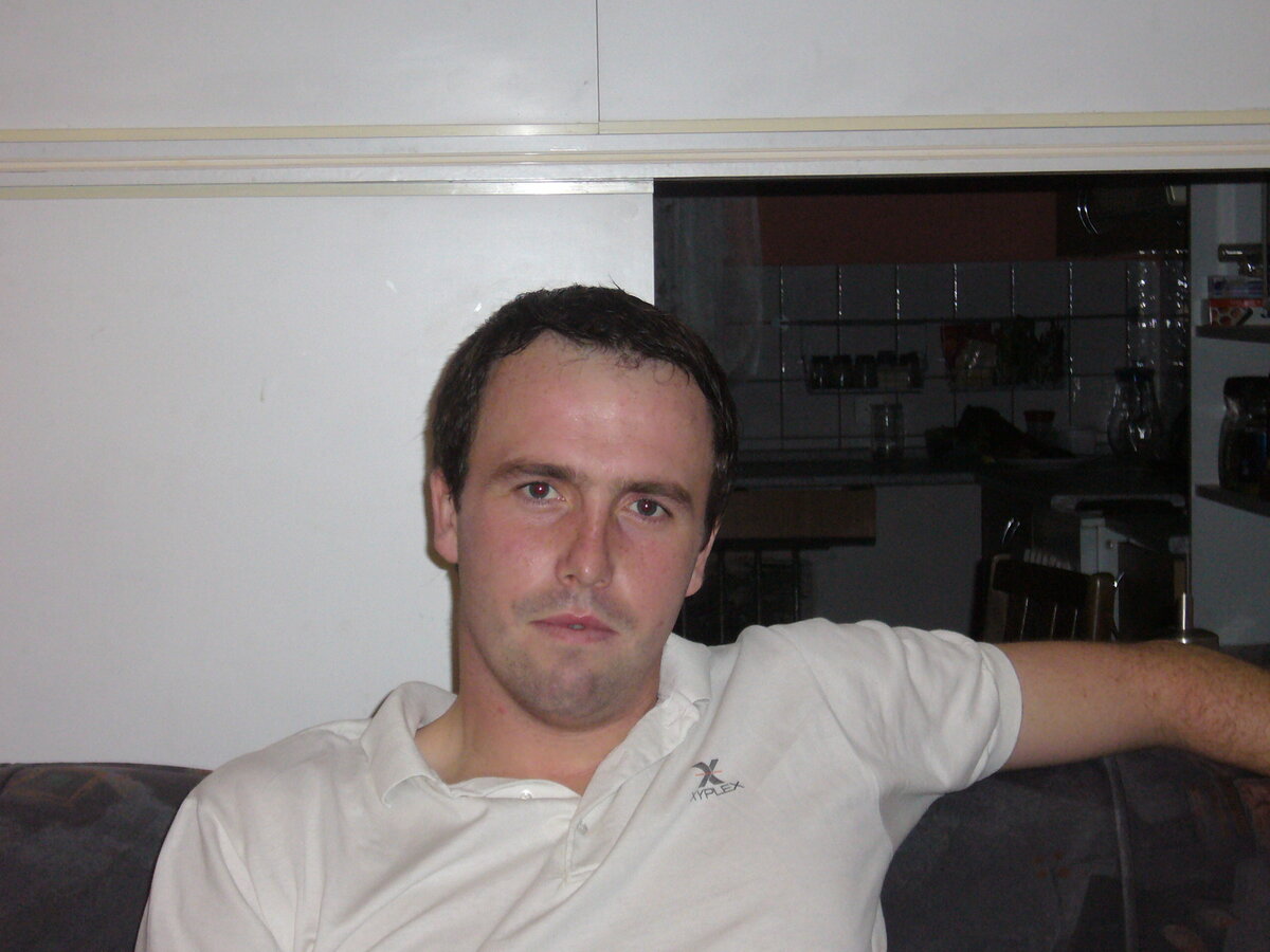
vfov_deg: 21.0
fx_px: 2568
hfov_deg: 27.8
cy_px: 476
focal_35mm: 70
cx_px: 635
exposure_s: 1/30
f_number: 4
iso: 200
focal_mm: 11.5
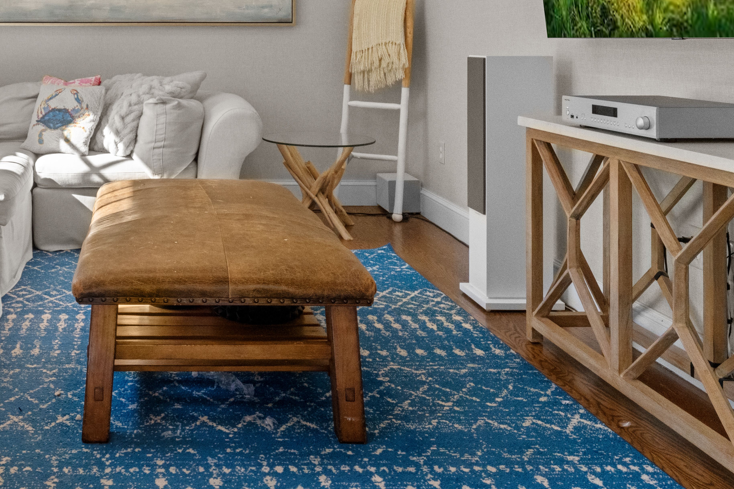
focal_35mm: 40
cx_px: 138
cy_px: 29
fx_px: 806
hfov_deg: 46.2
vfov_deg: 31.8
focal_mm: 15.2
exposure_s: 1/25
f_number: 11
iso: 1600
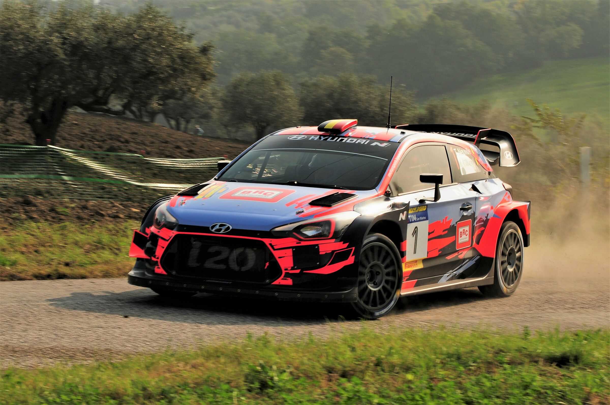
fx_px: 2031
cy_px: 202
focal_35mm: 120
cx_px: 305
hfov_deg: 17.1
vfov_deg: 11.4
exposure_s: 1/320
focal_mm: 80
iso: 200
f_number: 11
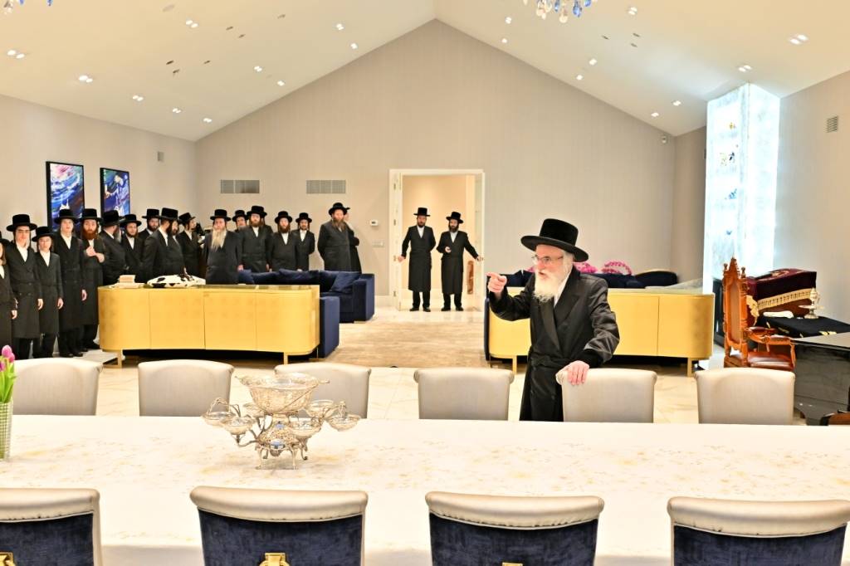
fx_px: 850
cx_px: 425
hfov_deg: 53.1
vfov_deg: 36.8
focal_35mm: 36
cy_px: 283
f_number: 4
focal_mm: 24
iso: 1000
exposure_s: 1/160
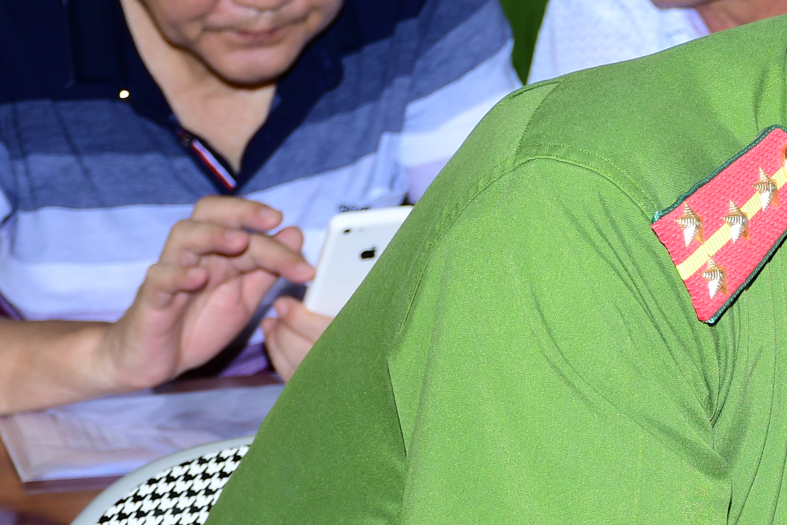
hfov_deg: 10.5
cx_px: 1135
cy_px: 167
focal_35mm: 190
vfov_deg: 7.2
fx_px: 4154
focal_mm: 38
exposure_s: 1/200
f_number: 4.2
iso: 250
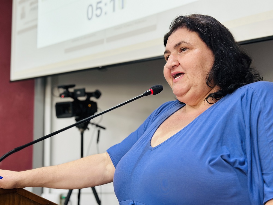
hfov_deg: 39.7
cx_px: 136
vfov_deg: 30.3
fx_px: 379
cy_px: 102
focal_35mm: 48
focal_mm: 6.86
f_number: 1.78
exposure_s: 1/60
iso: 250
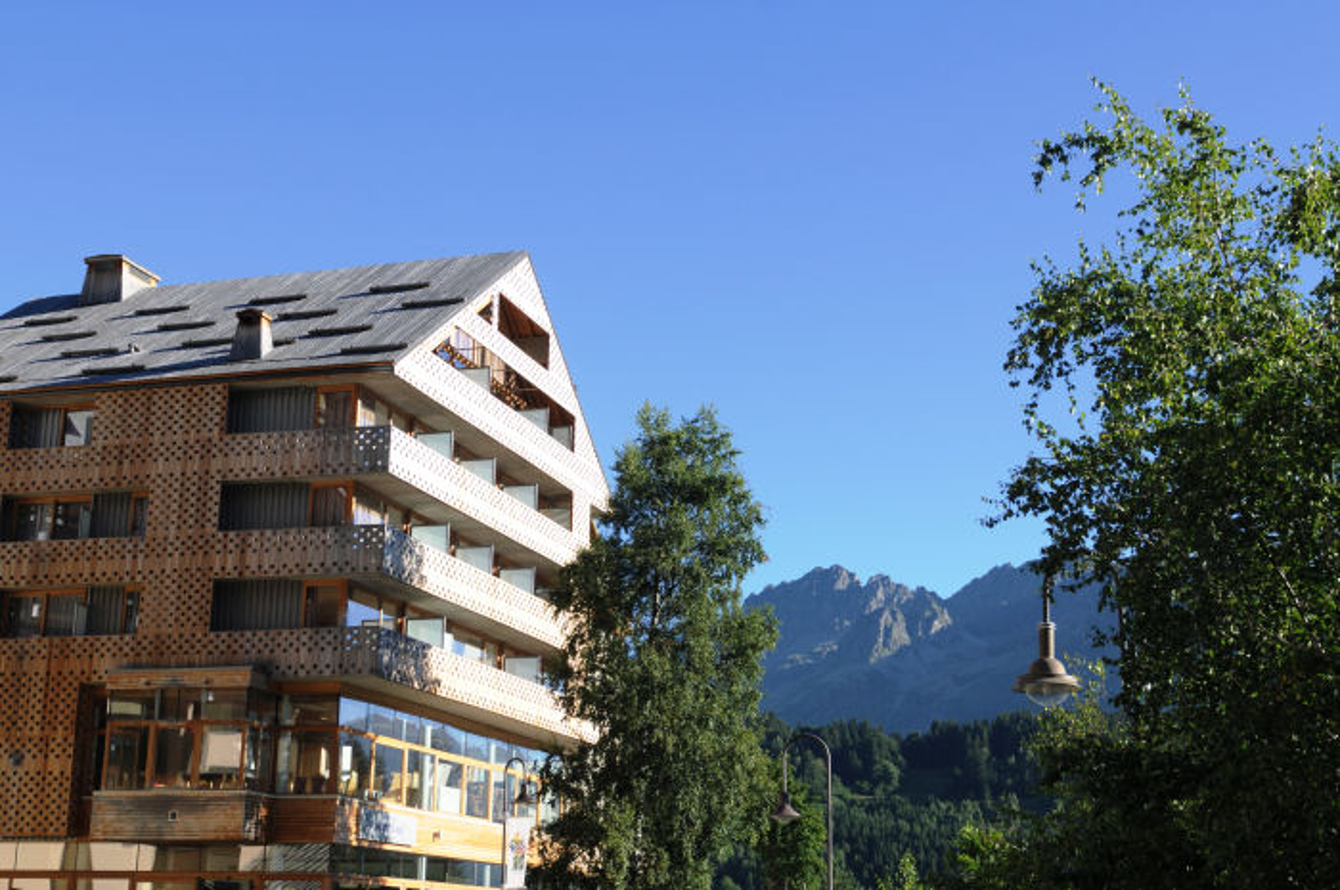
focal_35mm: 52
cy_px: 445
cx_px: 670
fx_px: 1952
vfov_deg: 25.7
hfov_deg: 37.9
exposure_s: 1/250
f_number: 8
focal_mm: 35
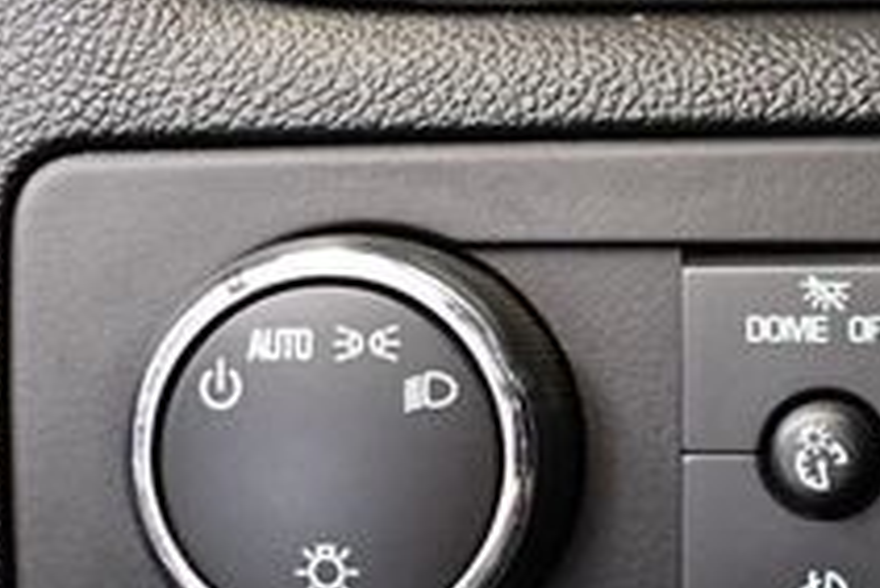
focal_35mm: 109
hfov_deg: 18.4
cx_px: 838
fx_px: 2666
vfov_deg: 12.5
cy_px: 455
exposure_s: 1/60
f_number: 3.5
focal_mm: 18
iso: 4000
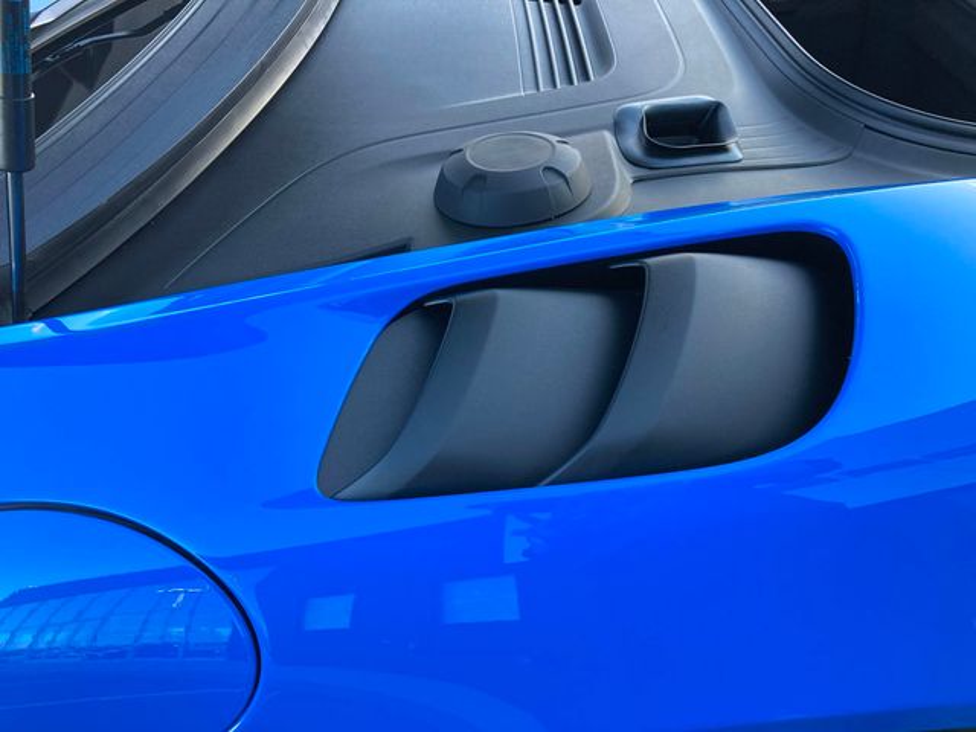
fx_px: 789
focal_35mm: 28
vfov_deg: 49.7
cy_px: 366
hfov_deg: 63.4
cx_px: 488
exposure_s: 1/121
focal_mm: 3.99
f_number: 1.8
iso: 50
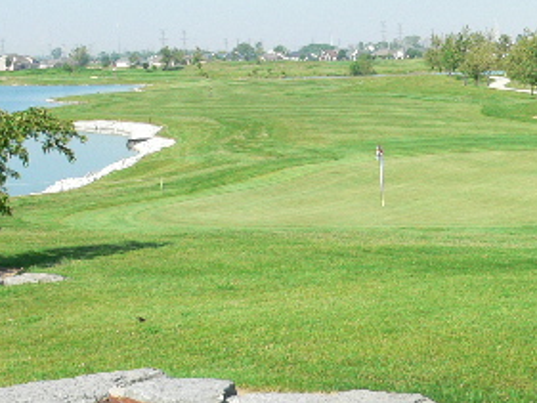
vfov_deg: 17.7
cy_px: 23
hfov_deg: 23.8
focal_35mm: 82
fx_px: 1273
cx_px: 338
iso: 100
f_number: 2.8
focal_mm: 6
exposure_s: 1/1000
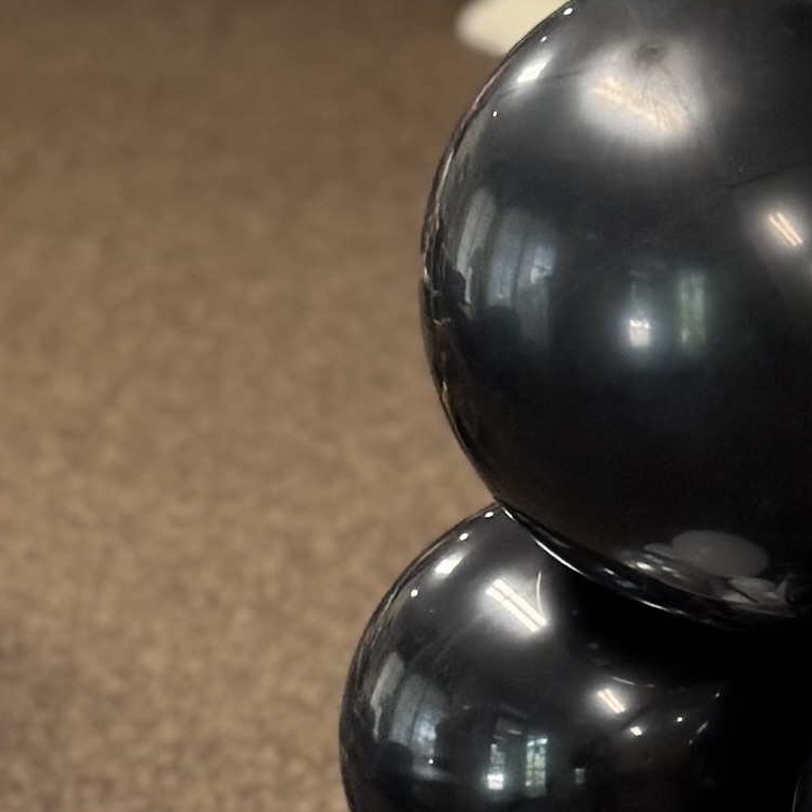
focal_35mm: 160
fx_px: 4246
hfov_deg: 10.2
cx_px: 1546
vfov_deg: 10.9
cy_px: 223
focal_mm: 6.76
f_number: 1.78
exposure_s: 1/60
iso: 200
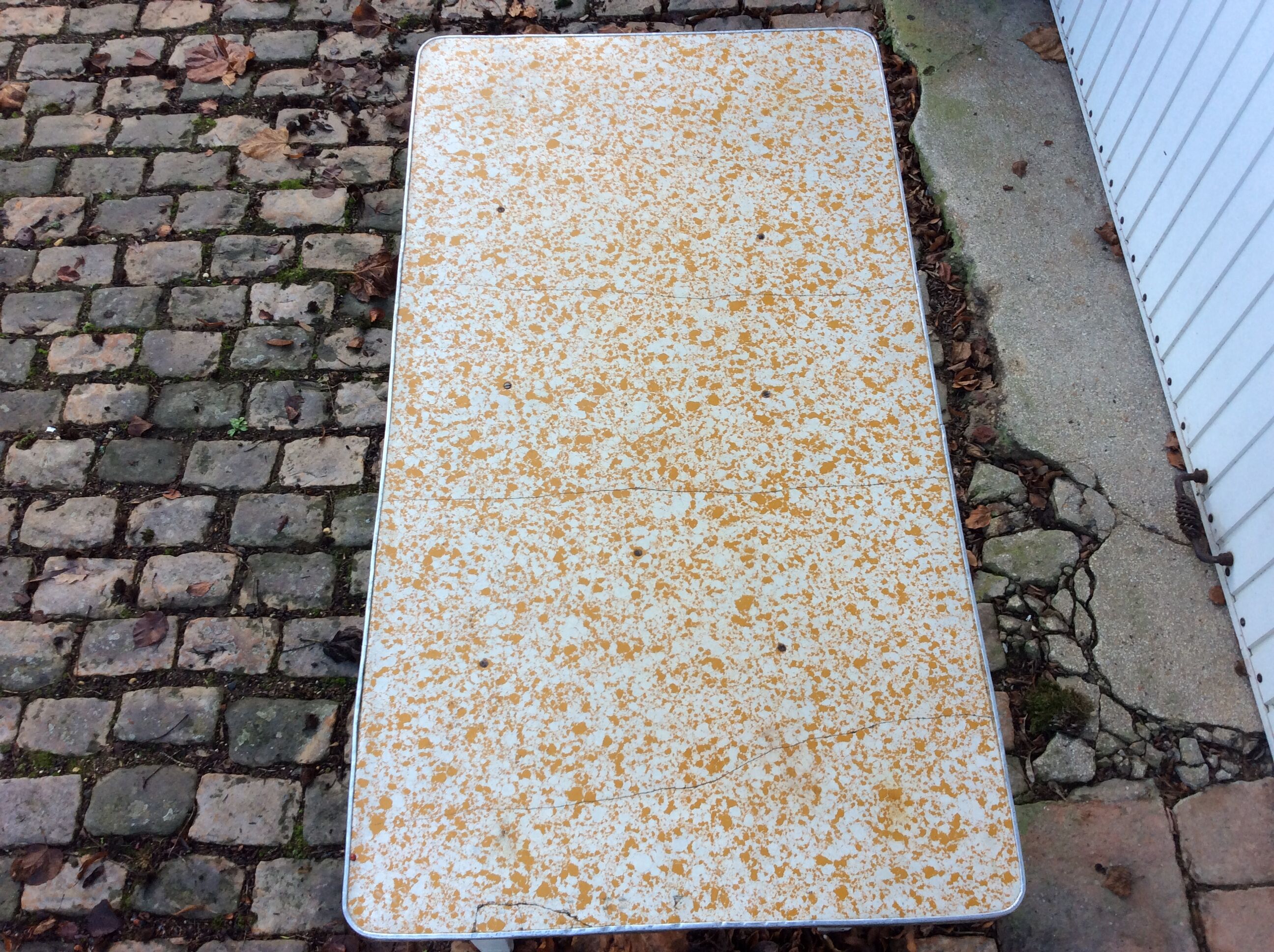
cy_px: 476
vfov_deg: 44.1
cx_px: 637
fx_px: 1176
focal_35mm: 32
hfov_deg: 56.9
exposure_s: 1/50
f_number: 2.4
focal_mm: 3.3
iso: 32
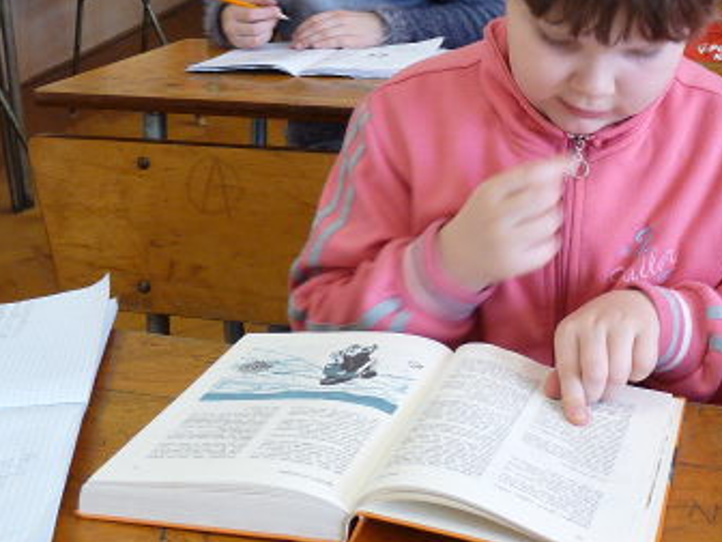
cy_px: 62
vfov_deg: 23.4
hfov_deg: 31.2
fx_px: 1272
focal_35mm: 61
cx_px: 529
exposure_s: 1/30
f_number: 2.8
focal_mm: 4.8
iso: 160
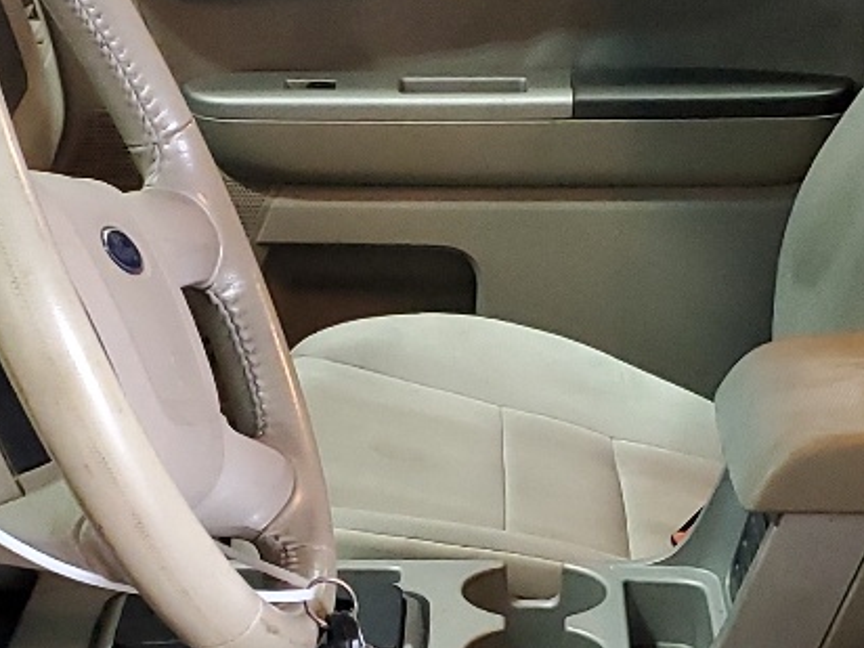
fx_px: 2521
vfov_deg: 14.6
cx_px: 457
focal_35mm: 101
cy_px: 468
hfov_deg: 19.4
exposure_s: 1/60.2
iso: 360
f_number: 1.5
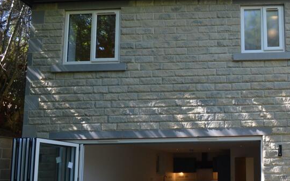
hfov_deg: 56.9
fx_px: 229
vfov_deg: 41.4
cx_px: 253
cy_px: 143
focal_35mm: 29
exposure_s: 1/125
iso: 320
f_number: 5.6
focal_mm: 10
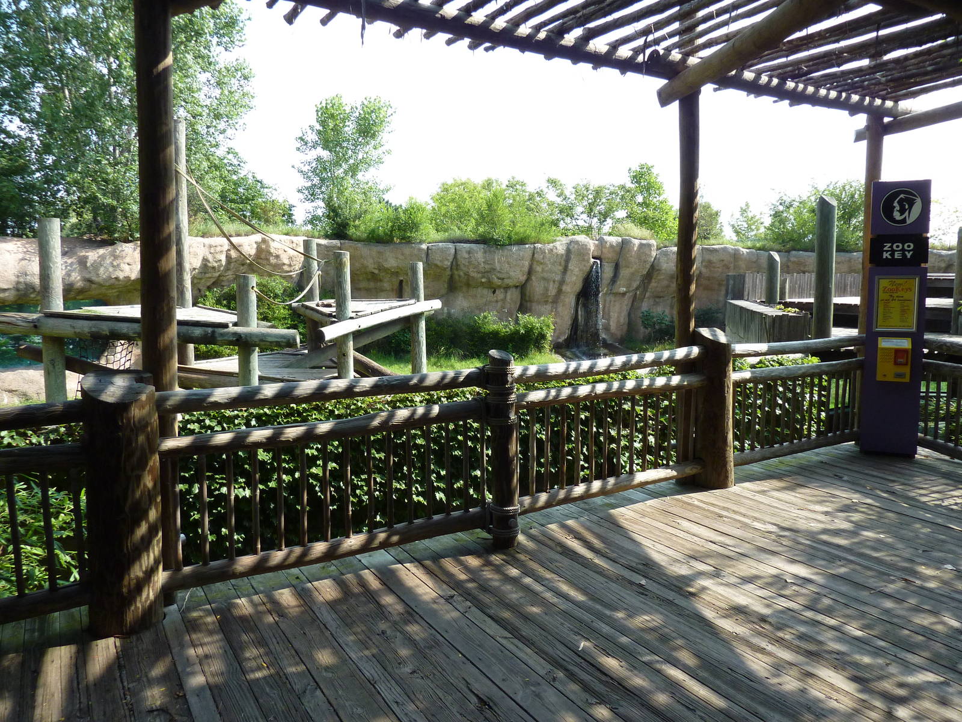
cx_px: 481
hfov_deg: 69.4
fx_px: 695
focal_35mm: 25
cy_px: 361
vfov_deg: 54.9
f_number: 3.3
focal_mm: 4.1
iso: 160
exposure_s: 1/500
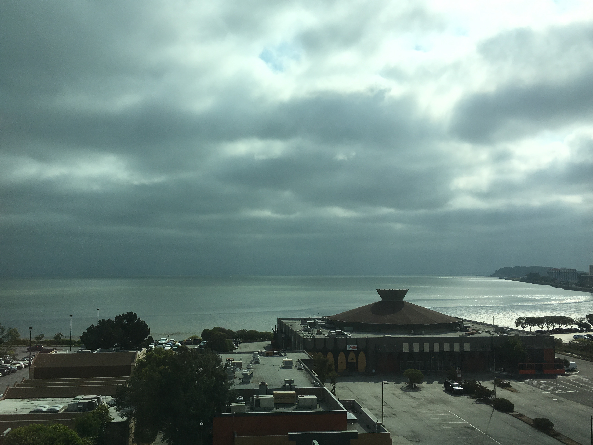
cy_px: 239
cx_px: 273
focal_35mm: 34
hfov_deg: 53.9
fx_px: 582
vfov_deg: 41.8
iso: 25
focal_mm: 4.15
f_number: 2.2
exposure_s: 1/3663
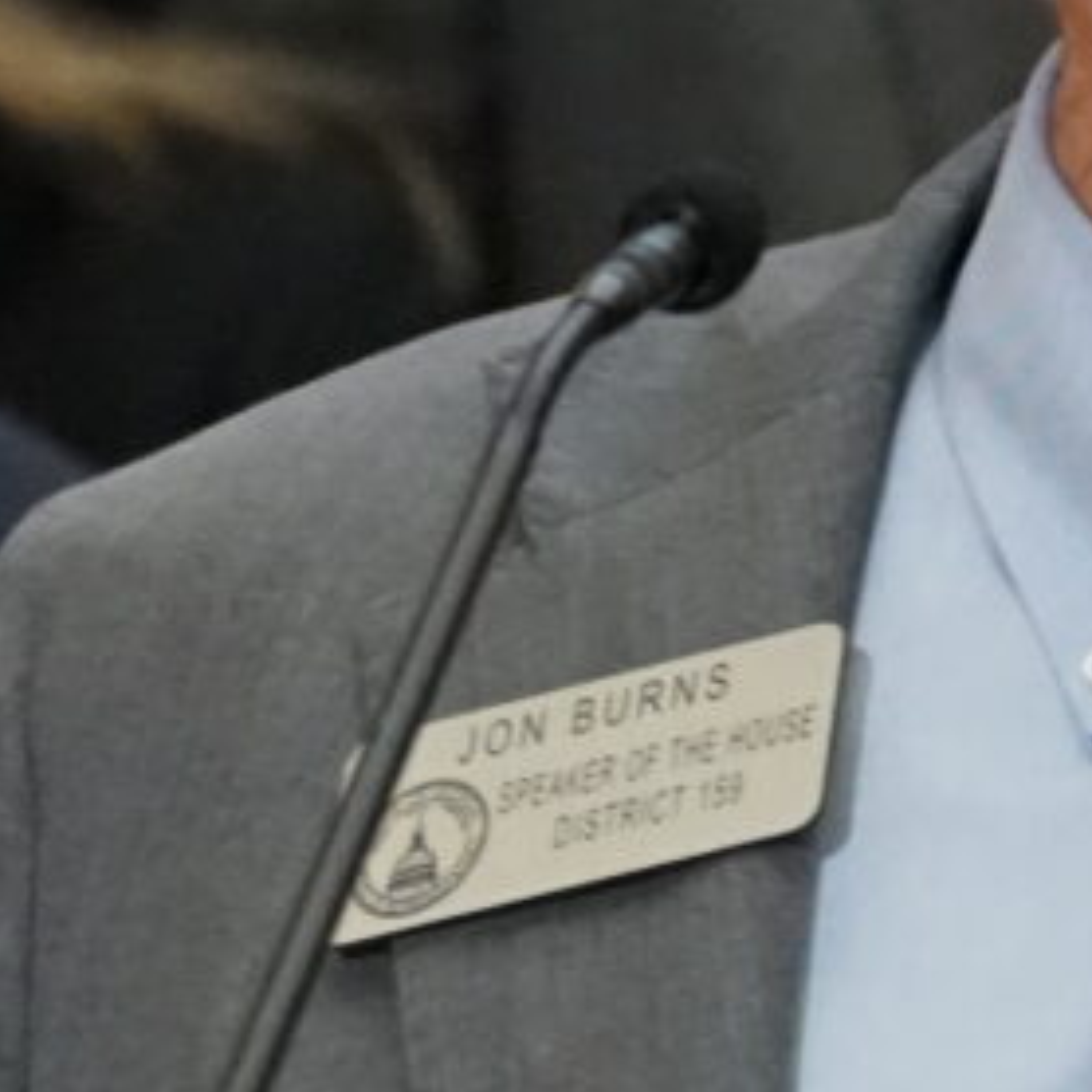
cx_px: 240
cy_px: -57
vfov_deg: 1.6
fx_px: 38902
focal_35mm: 1090
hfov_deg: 1.6
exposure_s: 1/200
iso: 5000
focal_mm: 174
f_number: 5.6
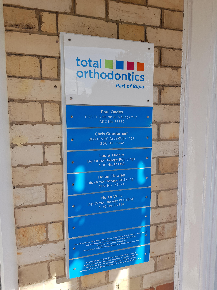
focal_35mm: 26
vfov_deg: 67.3
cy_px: 145
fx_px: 217
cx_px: 108
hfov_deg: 53.1
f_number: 1.7
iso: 40
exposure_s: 1/1060
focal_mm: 4.2
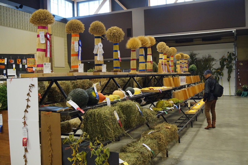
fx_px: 248
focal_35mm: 36
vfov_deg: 36.8
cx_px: 124
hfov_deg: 53.2
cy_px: 82
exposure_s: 1/160
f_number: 4
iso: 2000
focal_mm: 24
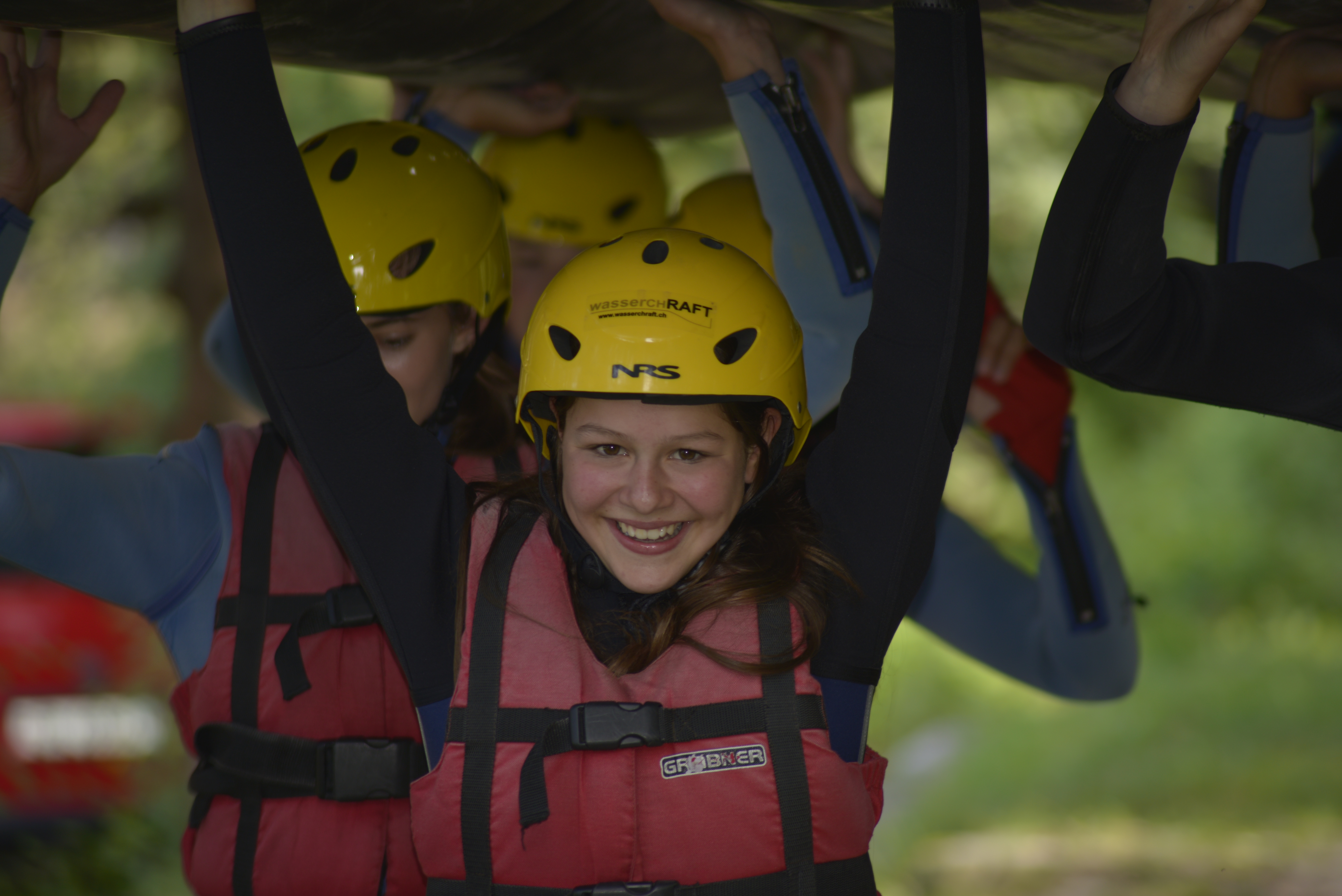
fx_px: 9323
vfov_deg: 5.5
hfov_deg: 8.2
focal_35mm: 250
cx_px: 671
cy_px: 448
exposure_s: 1/60
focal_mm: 250
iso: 100
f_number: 5
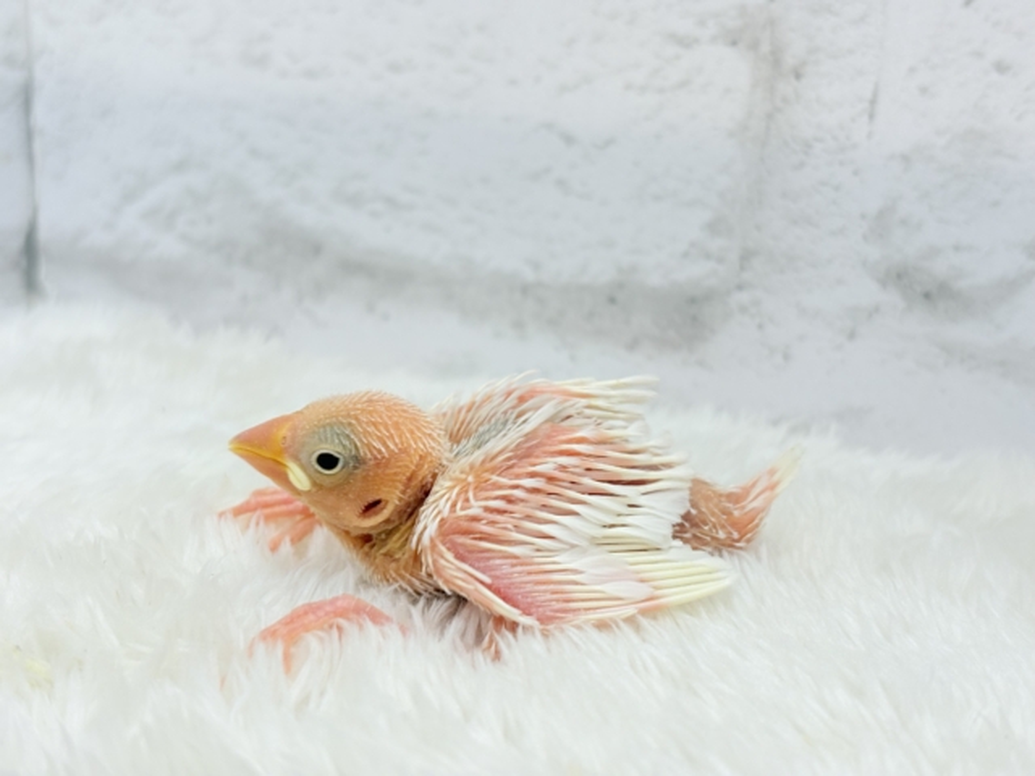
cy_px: 388
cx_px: 518
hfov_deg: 36.8
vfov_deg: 28.0
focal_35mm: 52
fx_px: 1555
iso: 32
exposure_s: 1/50
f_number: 1.6
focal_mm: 5.96
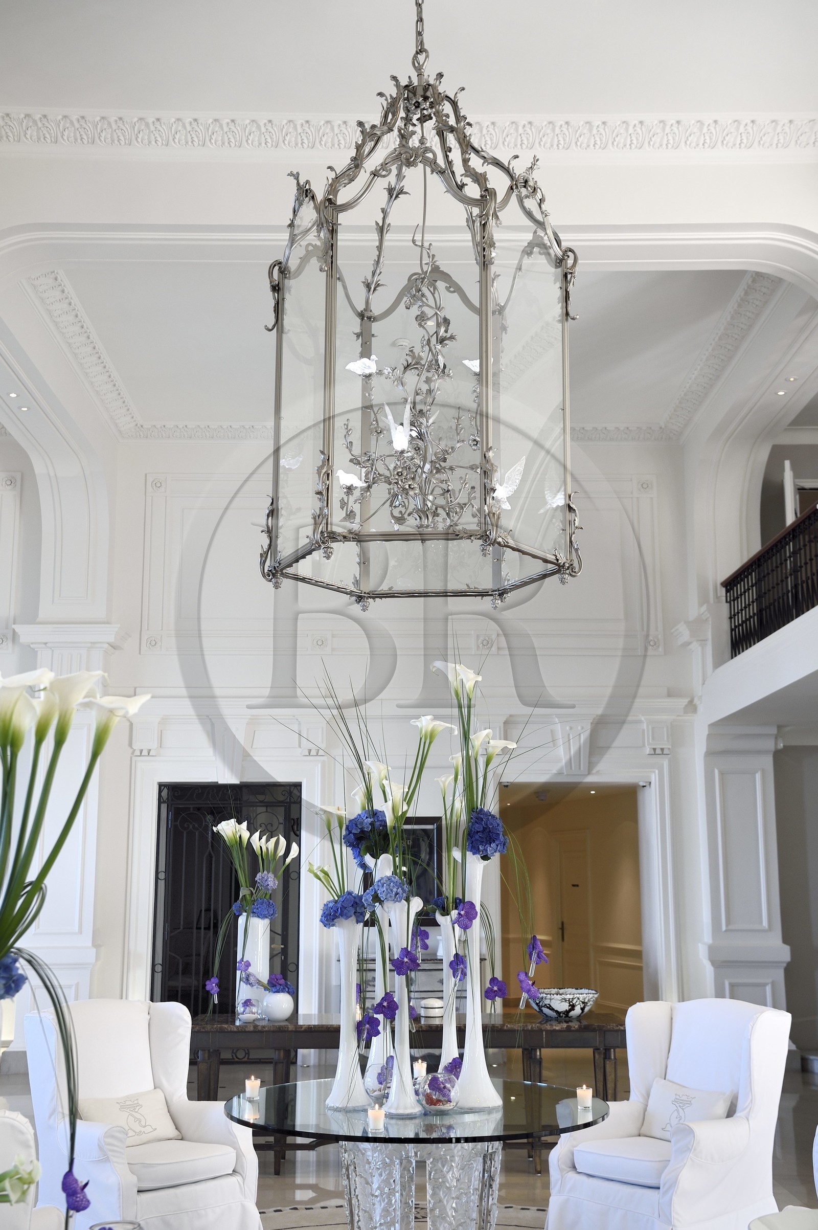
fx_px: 1365
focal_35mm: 40
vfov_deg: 48.5
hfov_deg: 33.4
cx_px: 409
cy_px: 615
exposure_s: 1/30
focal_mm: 40
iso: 400
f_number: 5.6
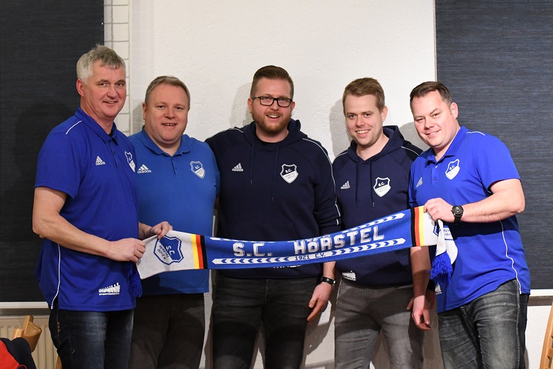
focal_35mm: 108
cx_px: 276
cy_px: 184
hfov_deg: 18.9
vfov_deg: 12.7
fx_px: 1659
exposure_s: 1/200
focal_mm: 72
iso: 8000
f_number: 2.8
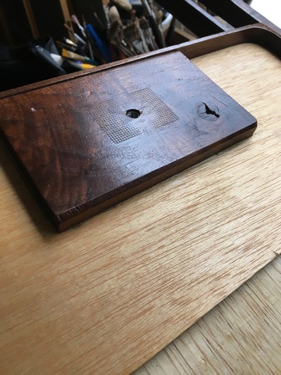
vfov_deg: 61.7
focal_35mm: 29
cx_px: 140
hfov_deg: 48.2
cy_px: 188
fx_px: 314
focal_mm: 4.15
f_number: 2.2
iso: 50
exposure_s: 1/30
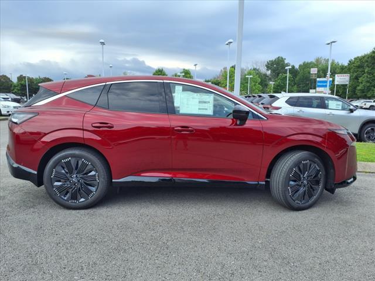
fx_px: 292
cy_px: 140
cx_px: 188
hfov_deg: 65.3
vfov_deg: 51.4
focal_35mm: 27
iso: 40
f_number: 1.9
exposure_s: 1/769
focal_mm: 3.58
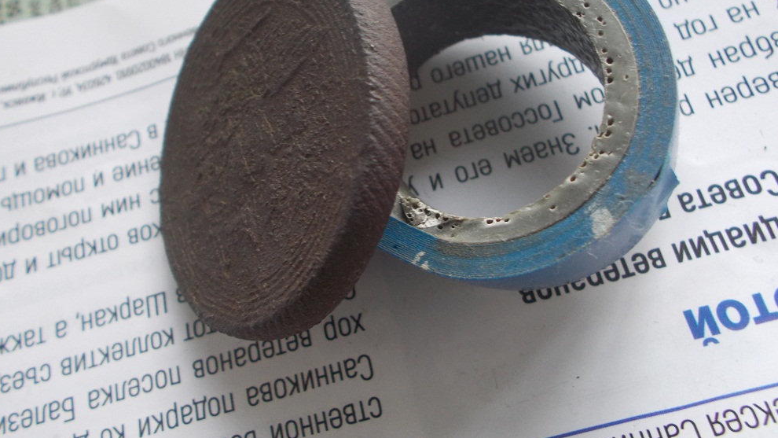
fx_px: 681
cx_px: 386
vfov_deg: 35.3
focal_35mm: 33
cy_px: 146
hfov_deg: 59.5
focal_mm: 5.3
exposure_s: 1/13
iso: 200
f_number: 3.4
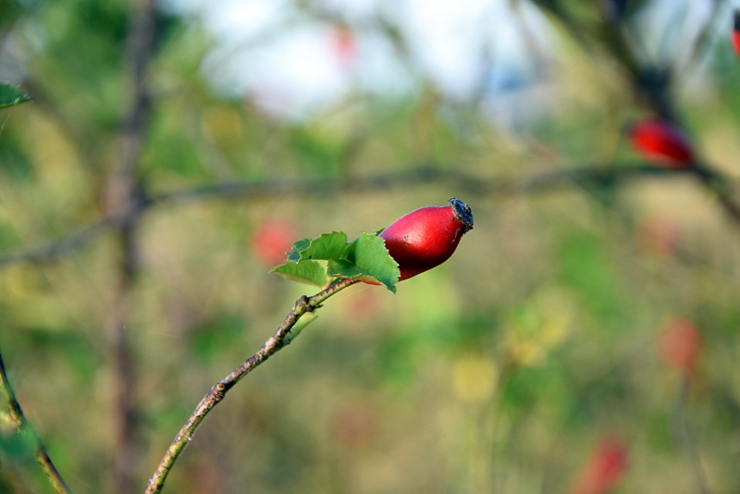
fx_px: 3238
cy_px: 247
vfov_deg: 8.7
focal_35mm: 158
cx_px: 370
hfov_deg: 13.0
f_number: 8
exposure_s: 1/200
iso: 400
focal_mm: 105
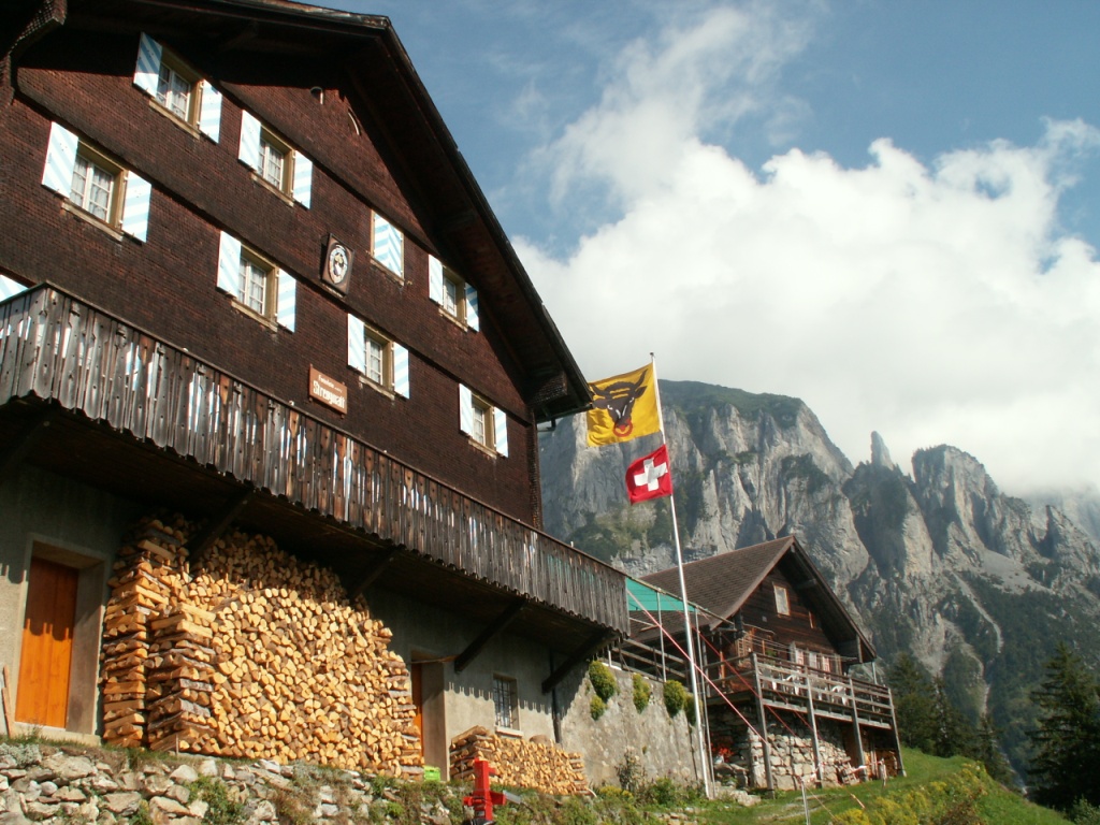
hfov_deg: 52.6
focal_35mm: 35
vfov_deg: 40.7
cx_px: 550
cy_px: 412
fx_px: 1112
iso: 50
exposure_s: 1/200
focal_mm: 5.86
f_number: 6.3
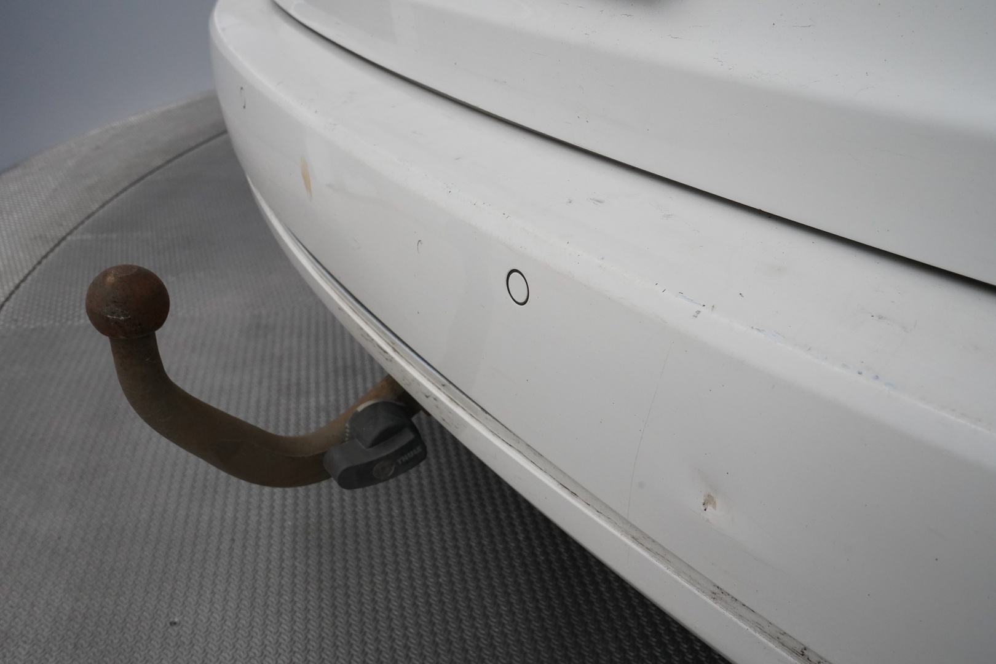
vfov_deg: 43.6
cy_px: 332
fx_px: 830
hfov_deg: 61.9
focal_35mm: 30
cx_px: 498
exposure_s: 1/60
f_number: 11
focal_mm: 30
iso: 4000
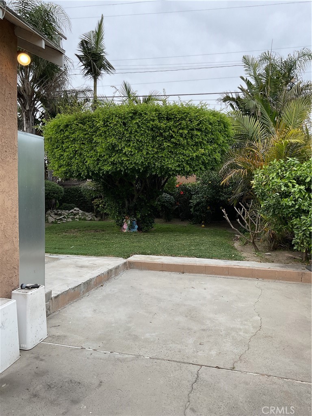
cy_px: 208
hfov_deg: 48.2
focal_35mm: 29
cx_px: 156
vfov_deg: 61.7
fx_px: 349
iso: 16
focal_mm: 3
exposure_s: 1/540
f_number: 1.8
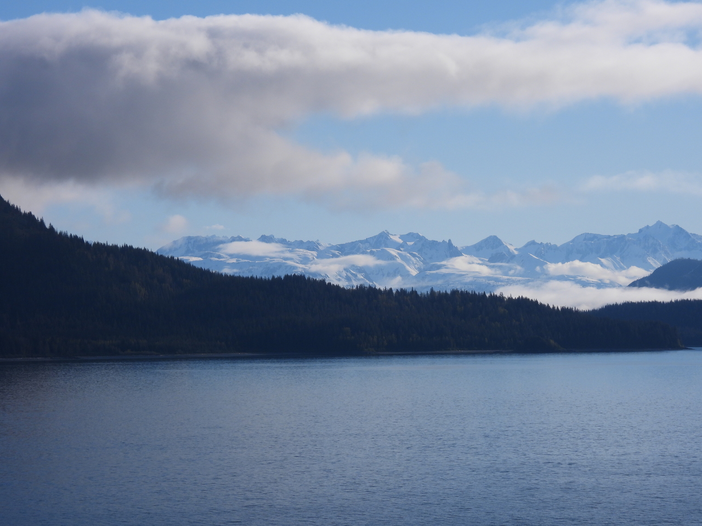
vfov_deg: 11.9
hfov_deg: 15.8
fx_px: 2535
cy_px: 263
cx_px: 351
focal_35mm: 125
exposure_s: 1/1600
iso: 100
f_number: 4.5
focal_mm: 22.3
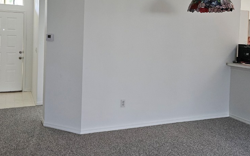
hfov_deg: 56.3
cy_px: 45
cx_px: 102
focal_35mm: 34
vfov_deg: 36.6
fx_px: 232
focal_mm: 5.4
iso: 640
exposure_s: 1/60
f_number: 1.8
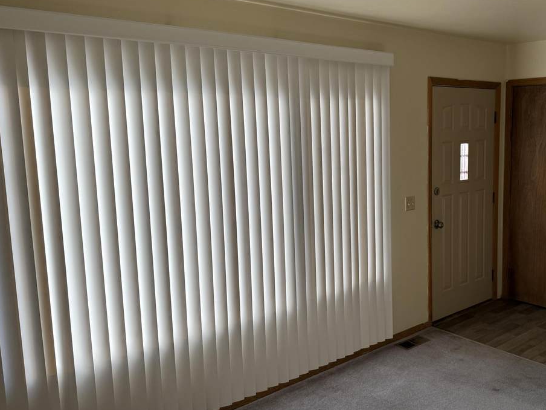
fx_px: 536
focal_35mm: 34
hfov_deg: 52.7
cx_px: 373
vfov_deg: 41.8
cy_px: 195
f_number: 1.78
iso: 80
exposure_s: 1/888
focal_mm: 6.76
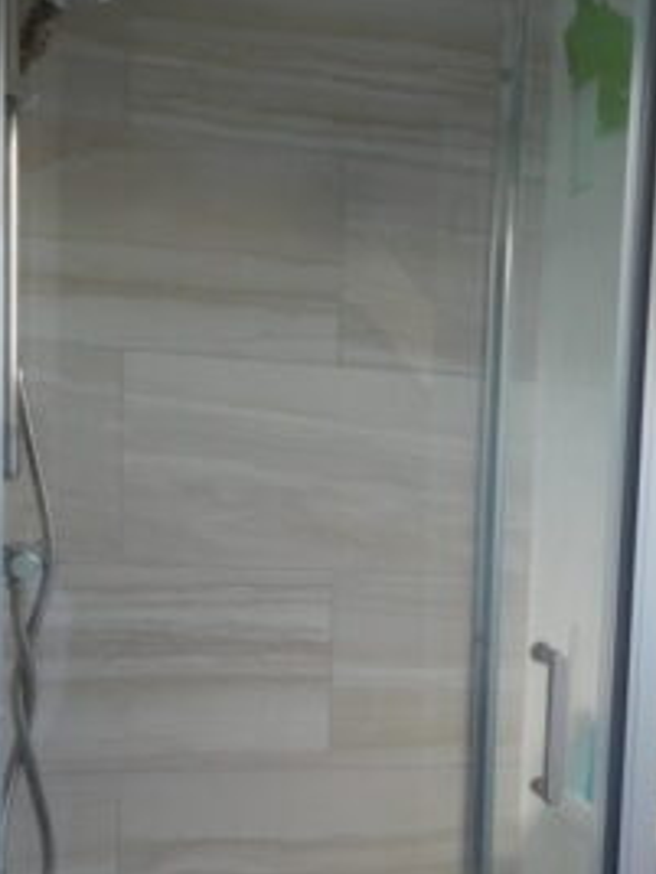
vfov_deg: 33.7
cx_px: 702
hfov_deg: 24.5
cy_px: 656
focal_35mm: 56
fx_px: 1415
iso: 140
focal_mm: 4.5
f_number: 3.4
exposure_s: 1/30
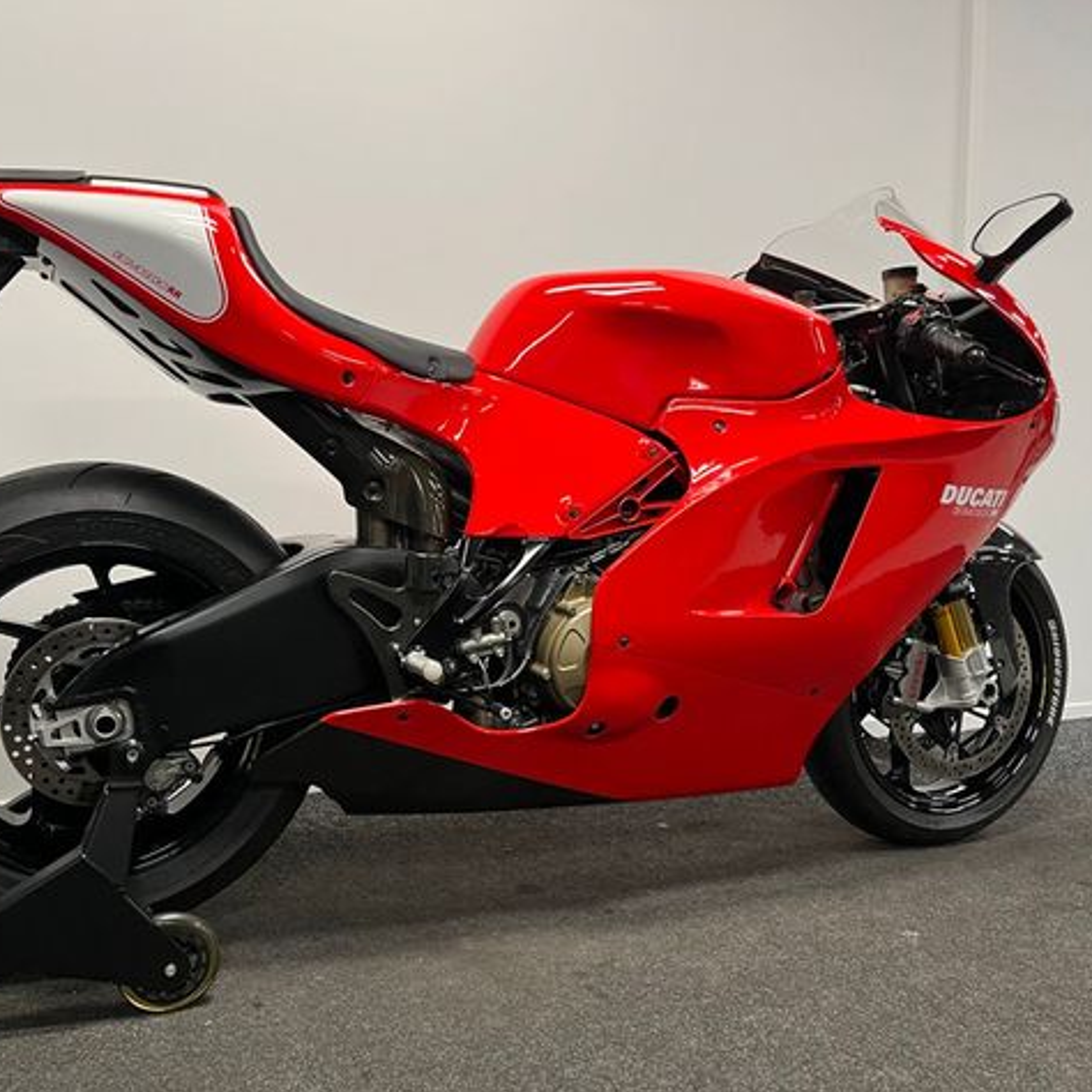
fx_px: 1106
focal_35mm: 31
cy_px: 548
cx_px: 445
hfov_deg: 52.2
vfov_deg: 52.5
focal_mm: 5.1
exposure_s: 1/50
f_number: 1.6
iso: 100
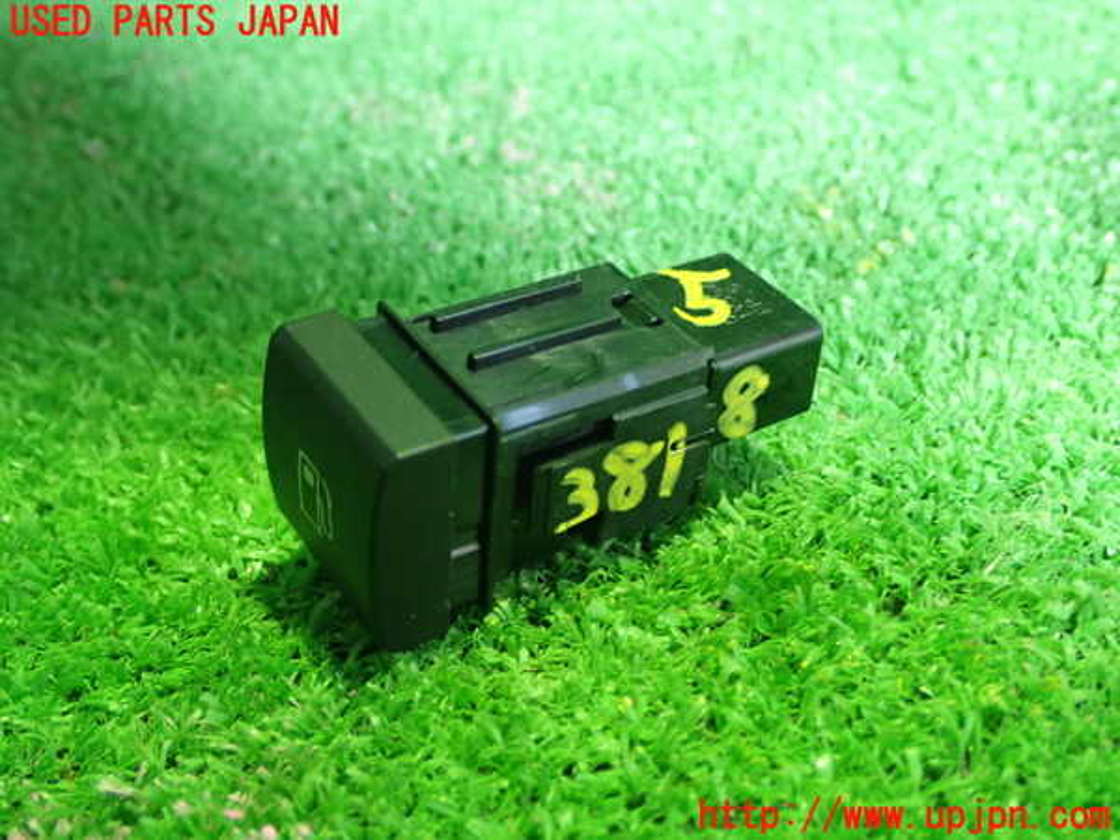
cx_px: 560
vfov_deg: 30.9
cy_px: 420
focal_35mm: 47
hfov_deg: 40.4
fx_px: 1521
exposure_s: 1/13
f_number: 3.1
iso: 800
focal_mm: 8.4
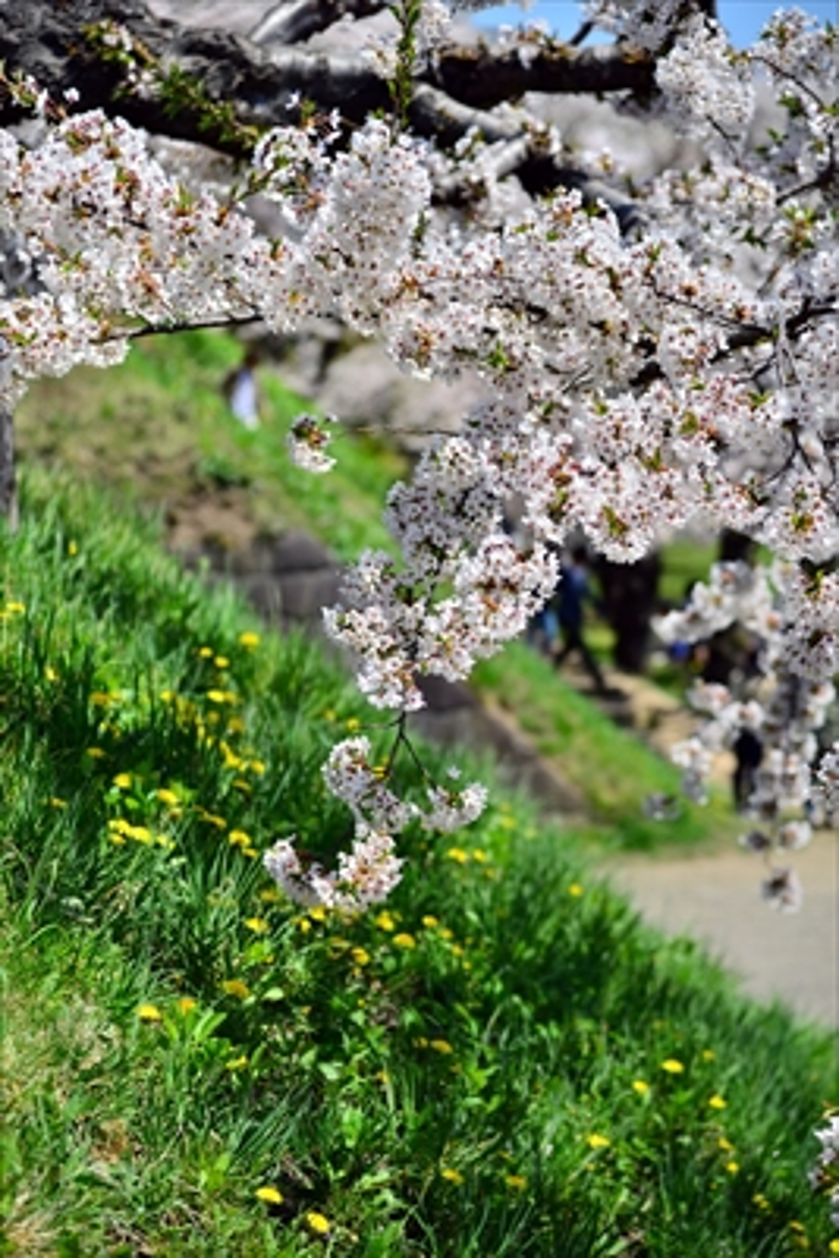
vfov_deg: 17.1
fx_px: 4191
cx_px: 420
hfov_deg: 11.4
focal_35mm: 120
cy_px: 629
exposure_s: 1/4000
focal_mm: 120
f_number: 4.5
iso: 400
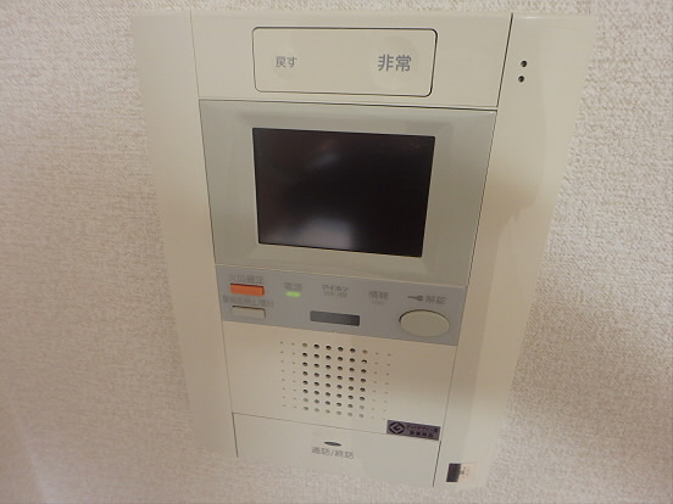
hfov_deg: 79.0
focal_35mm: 21
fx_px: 408
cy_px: 252
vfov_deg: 63.4
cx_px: 336
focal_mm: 3.7
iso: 500
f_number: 3.5
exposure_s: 1/30
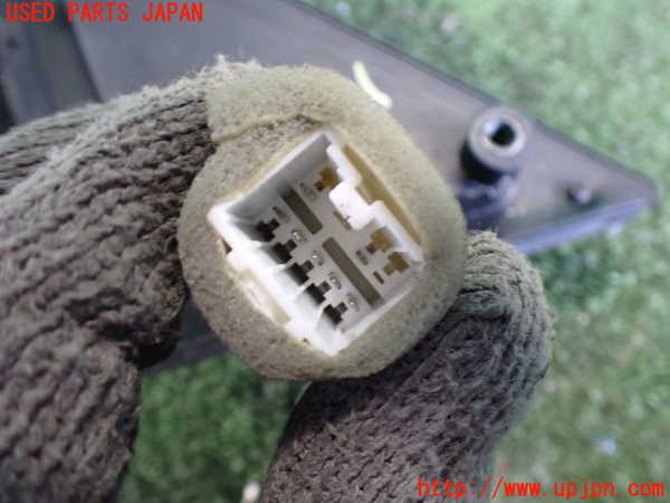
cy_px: 252
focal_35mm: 30
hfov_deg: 60.0
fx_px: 581
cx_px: 335
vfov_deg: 46.8
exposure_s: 1/50
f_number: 2.3
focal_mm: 5.4
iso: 800
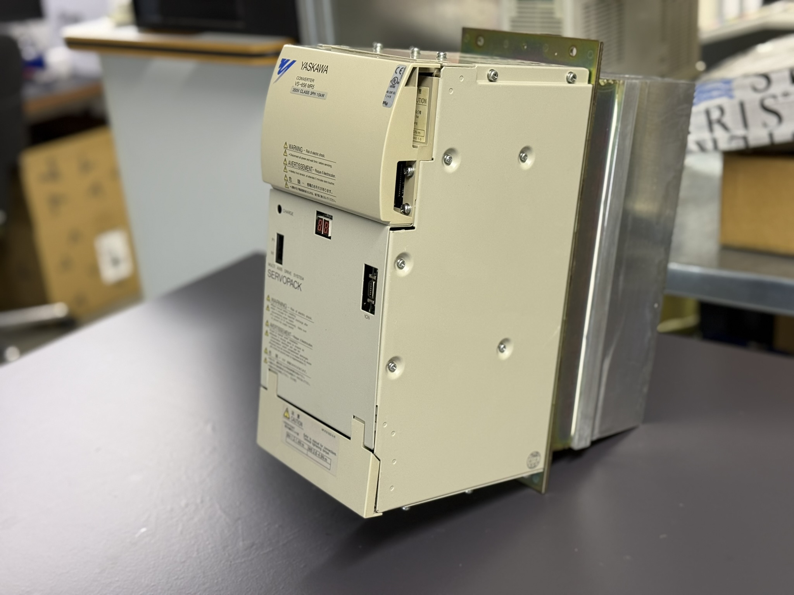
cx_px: 397
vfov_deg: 30.3
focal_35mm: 48
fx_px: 1101
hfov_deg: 39.7
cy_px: 298
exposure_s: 1/50
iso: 160
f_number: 1.78
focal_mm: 6.76
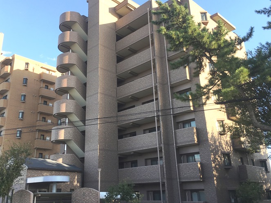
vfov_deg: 40.6
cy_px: 86
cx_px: 111
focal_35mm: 35
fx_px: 274
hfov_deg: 52.3
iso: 25
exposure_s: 1/450
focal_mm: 4.15
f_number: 2.2
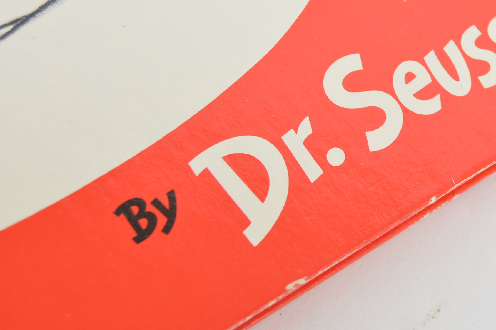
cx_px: 374
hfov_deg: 24.2
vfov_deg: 16.4
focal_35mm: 83
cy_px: 124
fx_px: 1141
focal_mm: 31
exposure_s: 1/160
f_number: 5
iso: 200
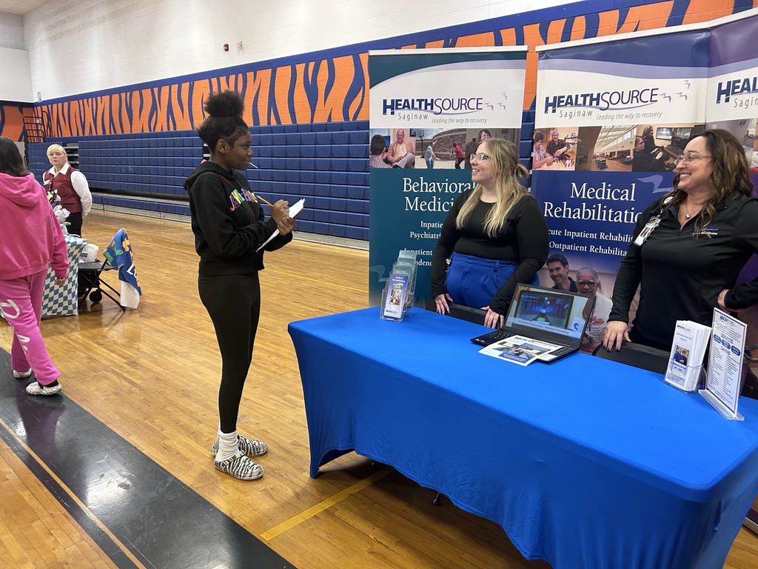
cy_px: 284
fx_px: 569
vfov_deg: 53.1
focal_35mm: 26
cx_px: 379
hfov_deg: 67.3
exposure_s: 1/60
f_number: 1.5
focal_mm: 5.7
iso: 200
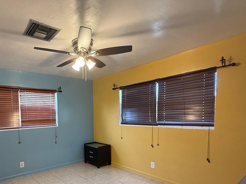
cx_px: 78
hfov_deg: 73.5
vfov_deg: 59.4
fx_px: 156
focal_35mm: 22
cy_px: 126
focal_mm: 2.22
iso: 320
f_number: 2.2
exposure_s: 1/60
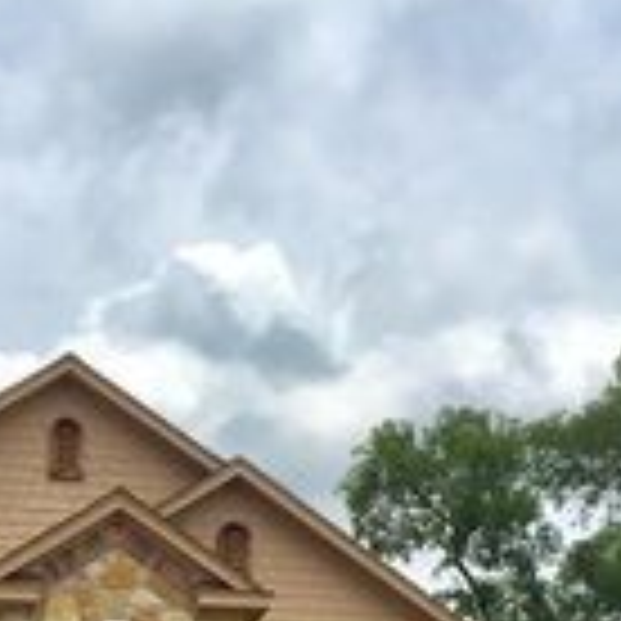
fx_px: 1888
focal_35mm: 93
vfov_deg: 17.6
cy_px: 794
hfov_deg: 18.5
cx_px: 140
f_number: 2.2
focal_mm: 4.15
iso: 32
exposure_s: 1/3300
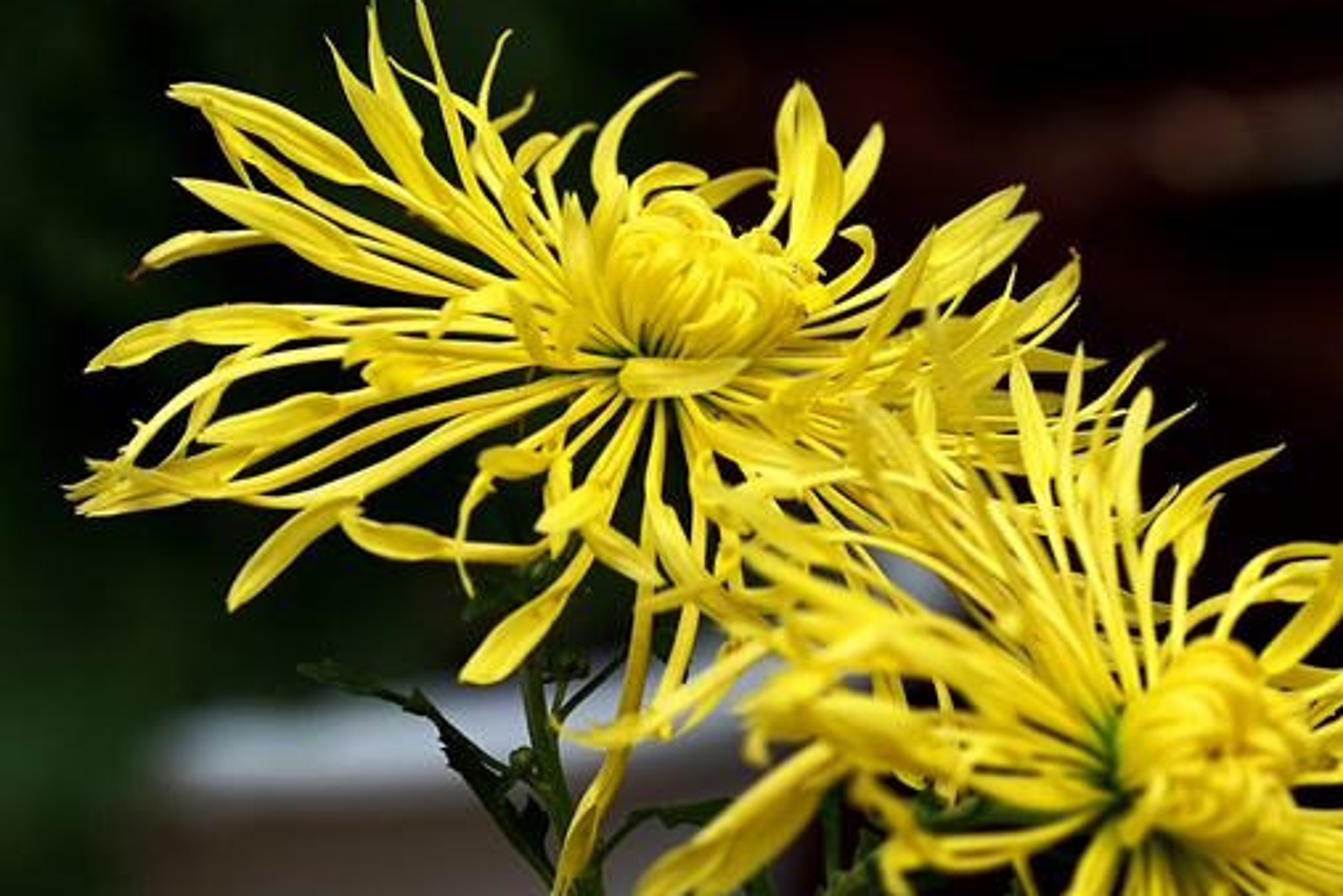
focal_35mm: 360
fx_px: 13429
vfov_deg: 3.8
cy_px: 648
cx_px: 848
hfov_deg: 5.7
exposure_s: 1/250
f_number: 8
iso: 250
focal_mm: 228
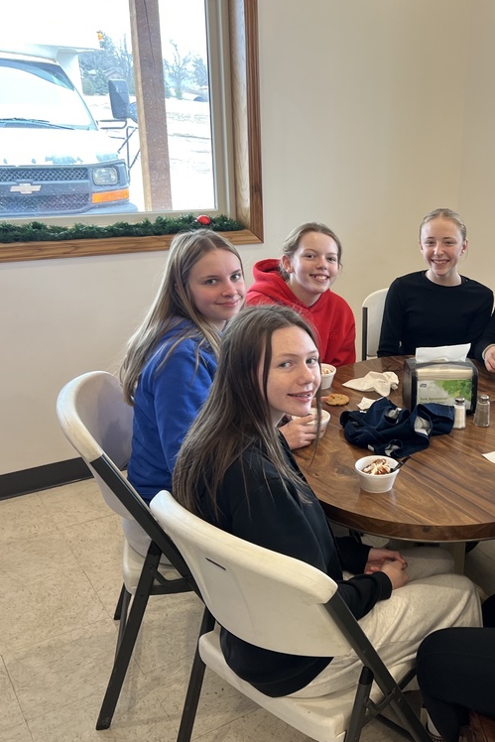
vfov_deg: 51.9
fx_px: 763
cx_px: 426
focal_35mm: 37
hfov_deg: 34.4
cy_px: 373
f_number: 1.5
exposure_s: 1/60
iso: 64
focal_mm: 5.7
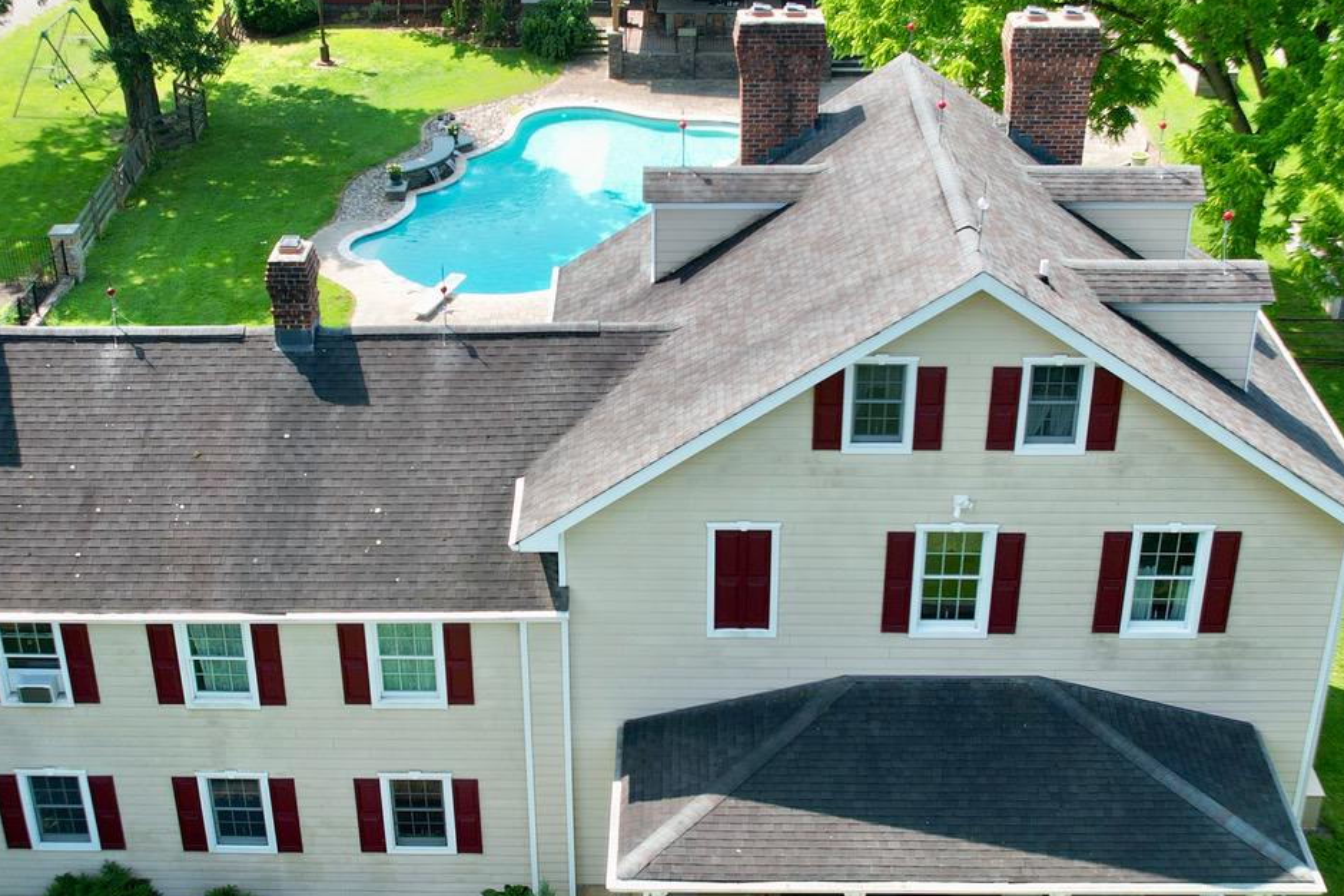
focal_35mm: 48
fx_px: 1792
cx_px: 615
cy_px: 419
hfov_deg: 41.1
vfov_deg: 28.1
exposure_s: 1/640
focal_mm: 8.38
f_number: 2.8
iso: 100
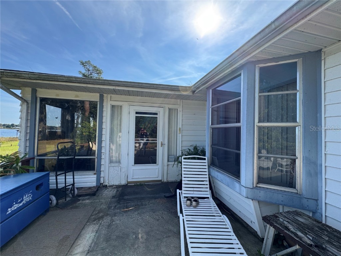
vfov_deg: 85.7
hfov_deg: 102.1
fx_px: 138
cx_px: 170
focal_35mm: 14
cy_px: 128
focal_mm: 2.22
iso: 50
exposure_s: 1/741
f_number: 2.2
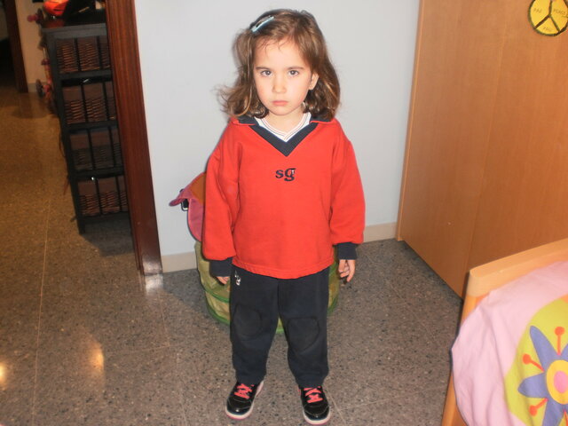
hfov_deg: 51.4
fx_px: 591
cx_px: 284
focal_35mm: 36
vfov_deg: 39.7
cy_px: 213
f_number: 3.1
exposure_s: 1/30
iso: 125
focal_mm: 6.3
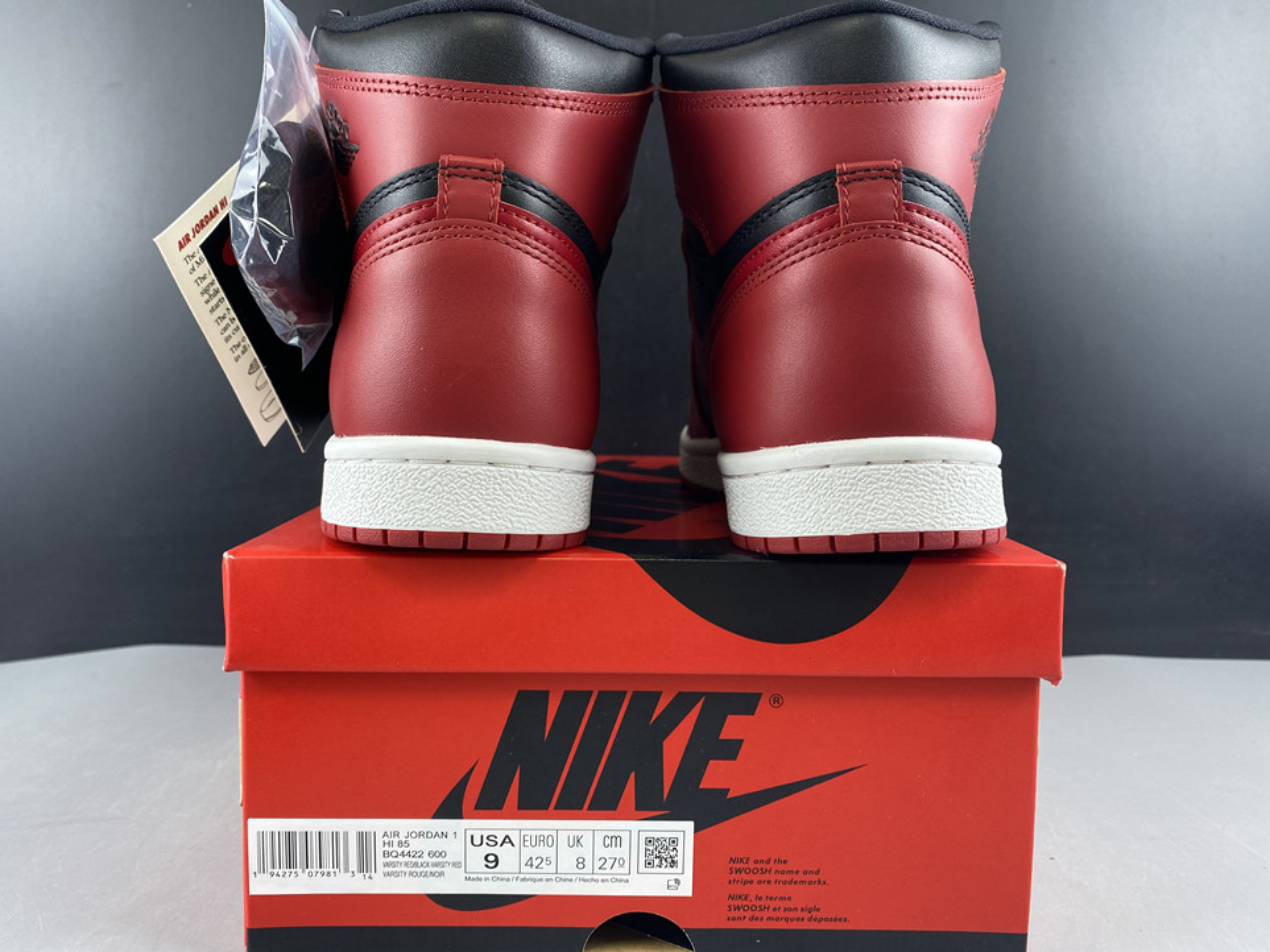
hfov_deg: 65.3
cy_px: 467
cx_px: 615
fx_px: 990
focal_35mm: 27
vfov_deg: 51.3
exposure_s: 1/50
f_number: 1.8
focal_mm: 4.25
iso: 64
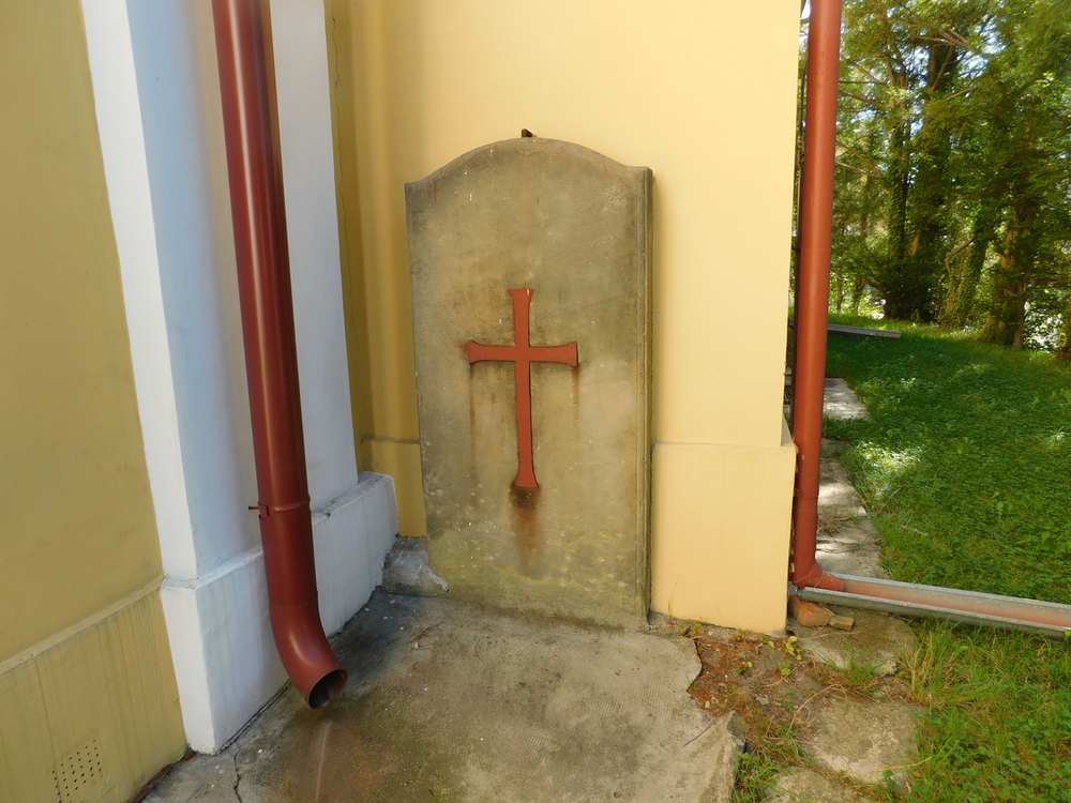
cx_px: 536
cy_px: 402
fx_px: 712
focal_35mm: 23
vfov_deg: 58.9
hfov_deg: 73.9
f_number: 3
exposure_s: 1/250
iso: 125
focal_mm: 4
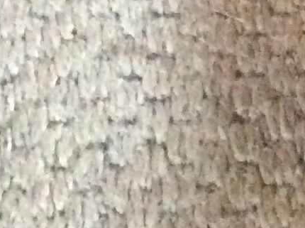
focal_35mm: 193
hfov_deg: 9.0
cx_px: 799
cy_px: 240
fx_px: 1698
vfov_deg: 7.6
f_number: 2.4
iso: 800
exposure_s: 1/17
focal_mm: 3.3
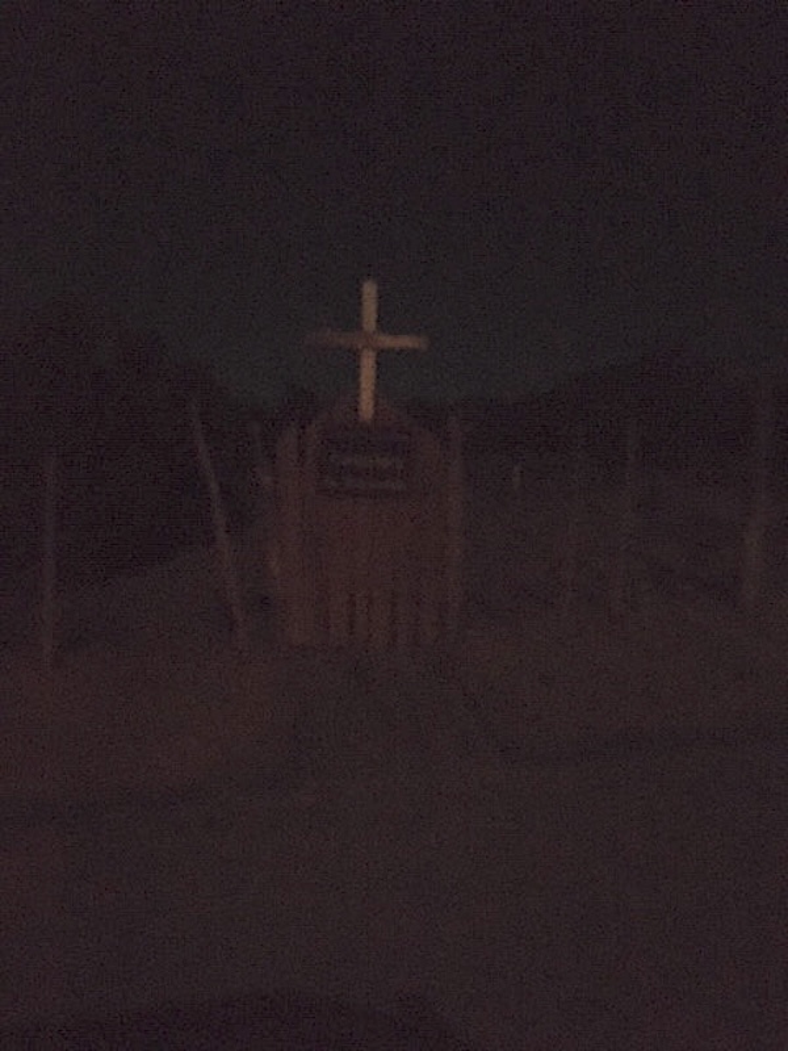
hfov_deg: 48.2
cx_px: 394
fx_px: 880
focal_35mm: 29
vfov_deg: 61.7
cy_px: 526
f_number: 2.2
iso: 2000
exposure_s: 1/15
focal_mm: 4.15
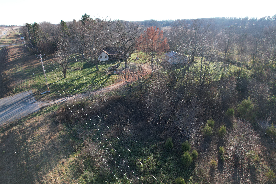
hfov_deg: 78.6
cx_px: 138
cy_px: 92
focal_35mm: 22
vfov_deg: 57.2
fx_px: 169
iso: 120
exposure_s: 1/640
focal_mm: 8.38
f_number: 2.8
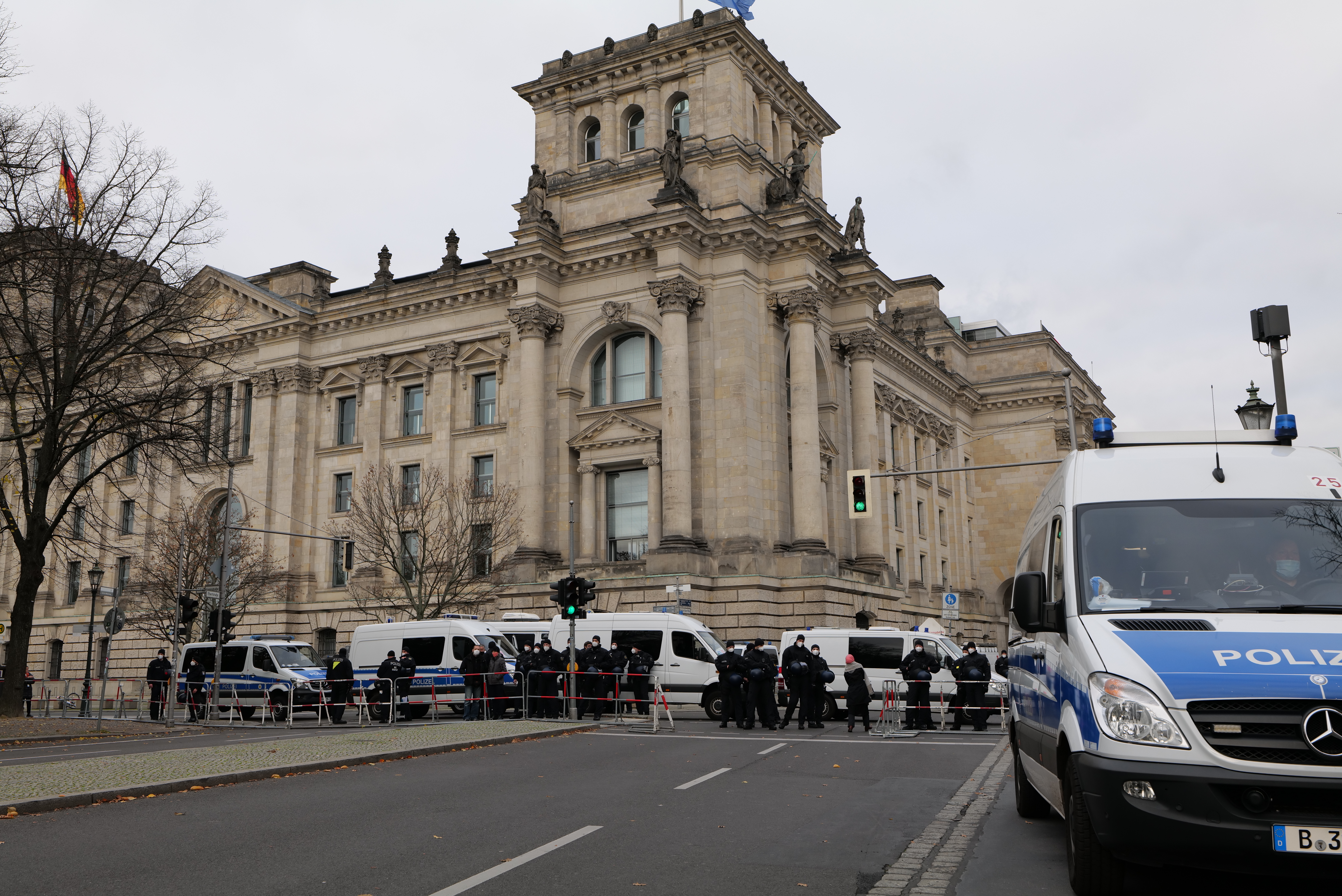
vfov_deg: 41.1
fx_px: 1193
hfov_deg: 58.7
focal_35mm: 32
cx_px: 671
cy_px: 448
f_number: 7.1
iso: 400
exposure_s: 1/320
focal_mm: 32
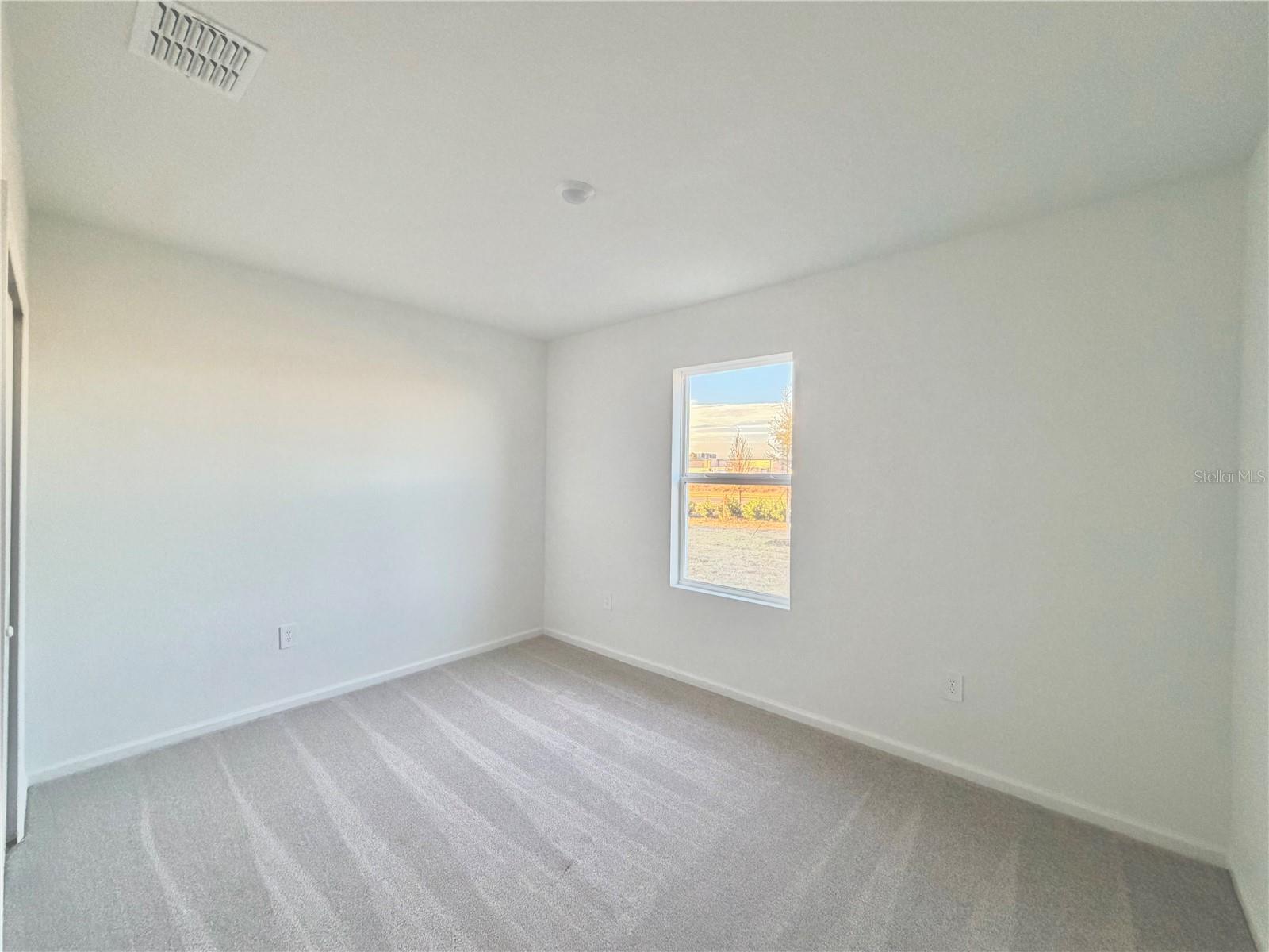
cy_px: 476
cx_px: 634
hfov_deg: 102.1
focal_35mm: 14
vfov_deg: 85.7
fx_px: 513
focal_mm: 2.22
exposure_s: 1/119
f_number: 2.2
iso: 320
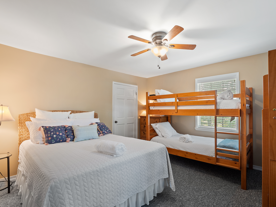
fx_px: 128
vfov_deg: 78.1
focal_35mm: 16
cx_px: 138
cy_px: 104
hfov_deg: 94.5
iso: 400
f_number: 4
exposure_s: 1/8
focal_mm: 8
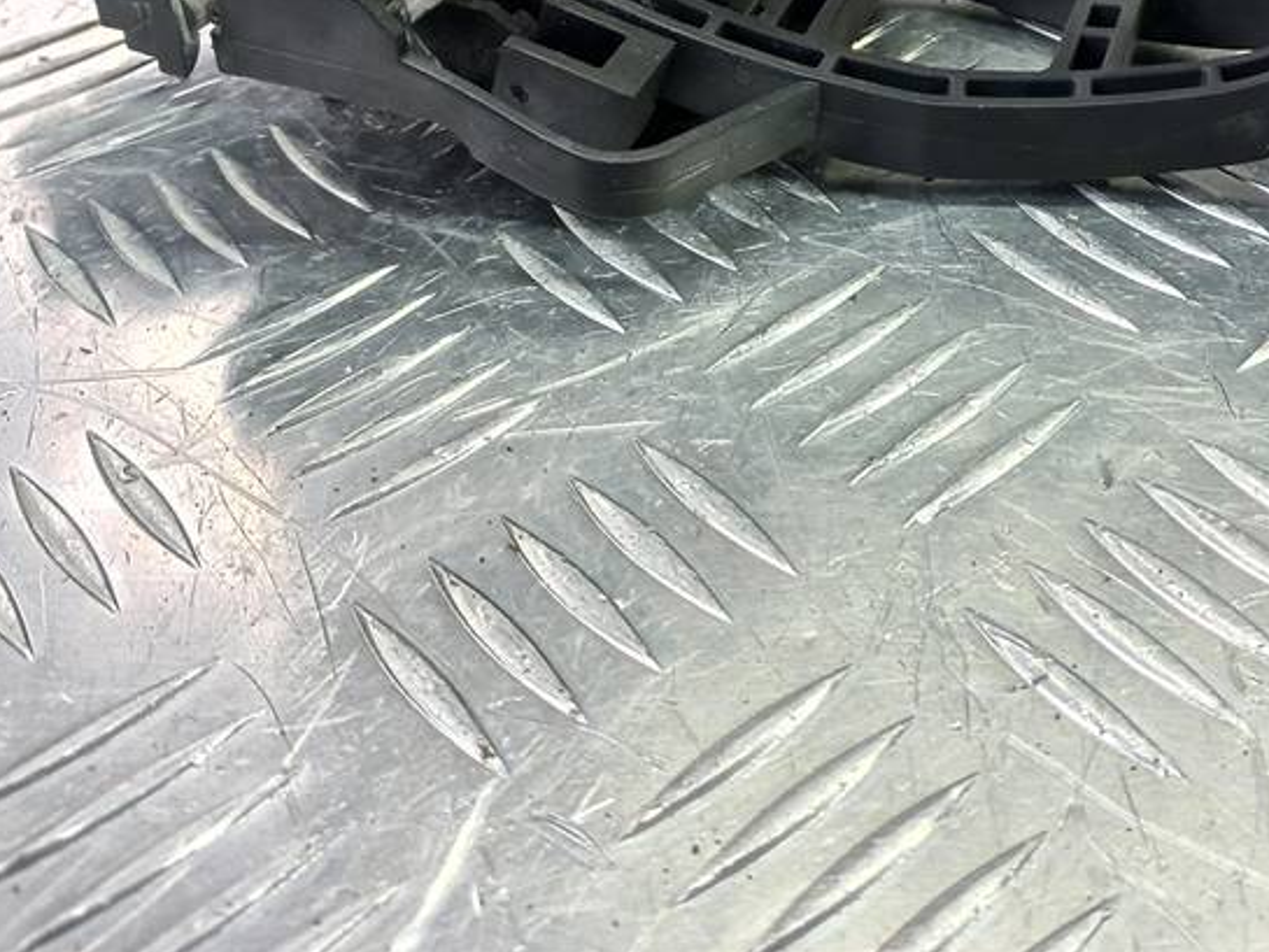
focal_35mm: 47
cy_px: 68
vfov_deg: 29.4
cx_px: 920
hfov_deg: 39.5
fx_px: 1723
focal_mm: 4.6
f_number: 1.8
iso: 125
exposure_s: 1/50
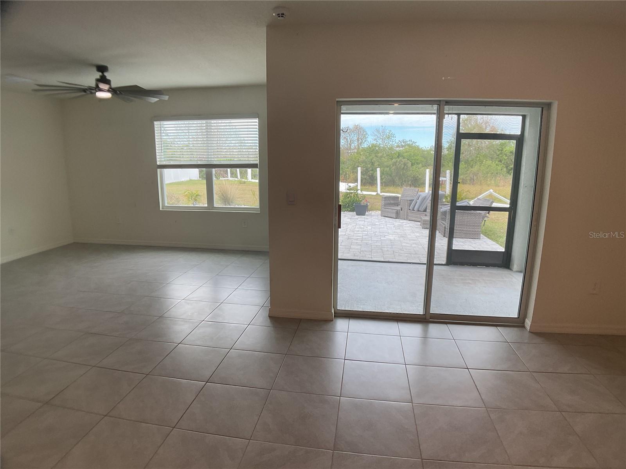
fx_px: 524
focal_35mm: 29
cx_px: 313
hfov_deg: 61.7
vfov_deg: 48.2
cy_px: 234
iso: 32
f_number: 1.8
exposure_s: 1/120
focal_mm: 3
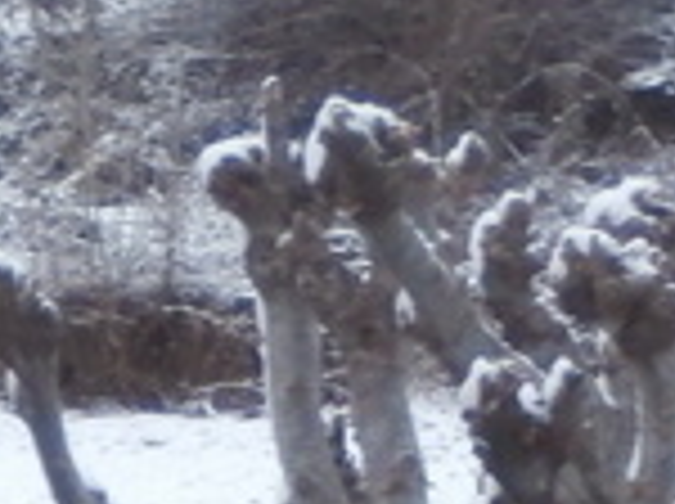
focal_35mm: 589
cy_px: 1602
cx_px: 778
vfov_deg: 2.5
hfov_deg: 3.4
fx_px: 11467
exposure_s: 1/60
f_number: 5
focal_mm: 15.16
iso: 125
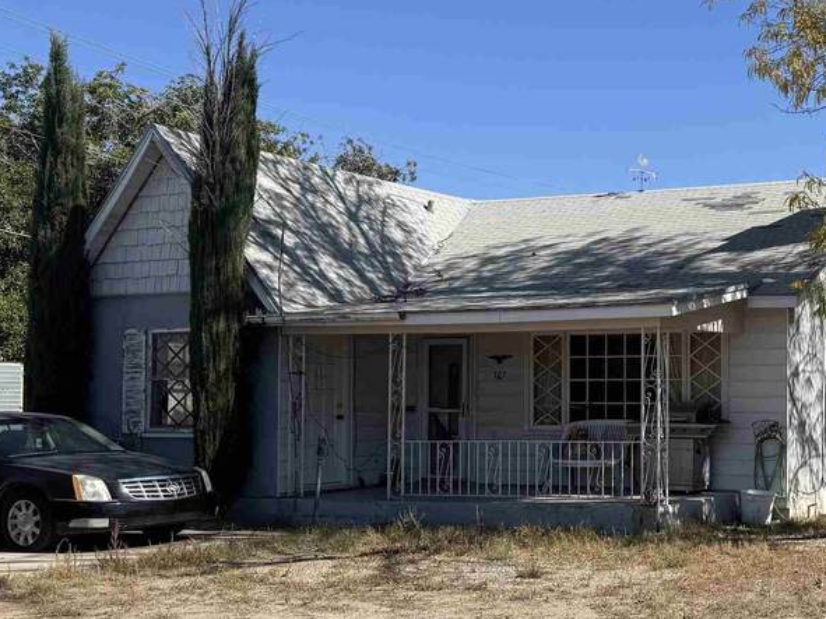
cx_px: 820
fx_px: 1241
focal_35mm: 52
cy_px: 355
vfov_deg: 28.0
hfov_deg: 33.7
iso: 80
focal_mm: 6.76
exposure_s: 1/4310
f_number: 1.78
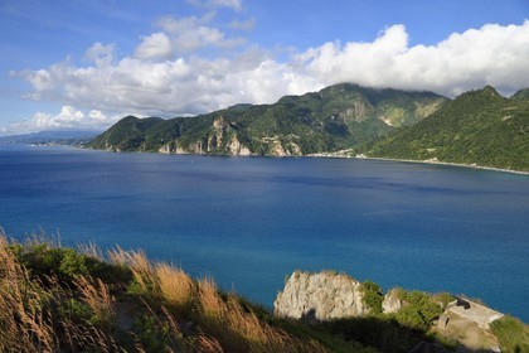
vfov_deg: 53.1
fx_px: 353
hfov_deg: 73.7
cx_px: 264
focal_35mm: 24
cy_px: 176
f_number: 13
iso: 200
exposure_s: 1/320
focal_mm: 24
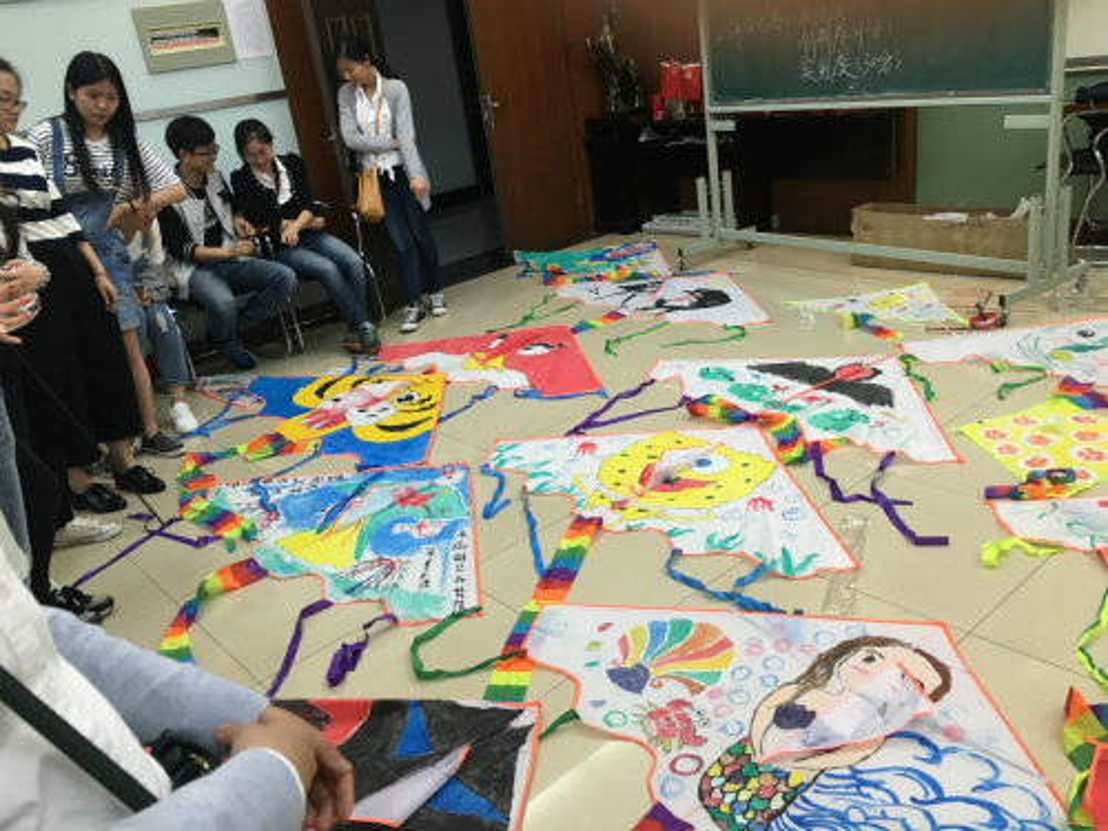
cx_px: 554
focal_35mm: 29
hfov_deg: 61.7
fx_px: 928
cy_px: 416
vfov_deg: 48.2
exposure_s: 1/33
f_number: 2.2
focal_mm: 4.15
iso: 100
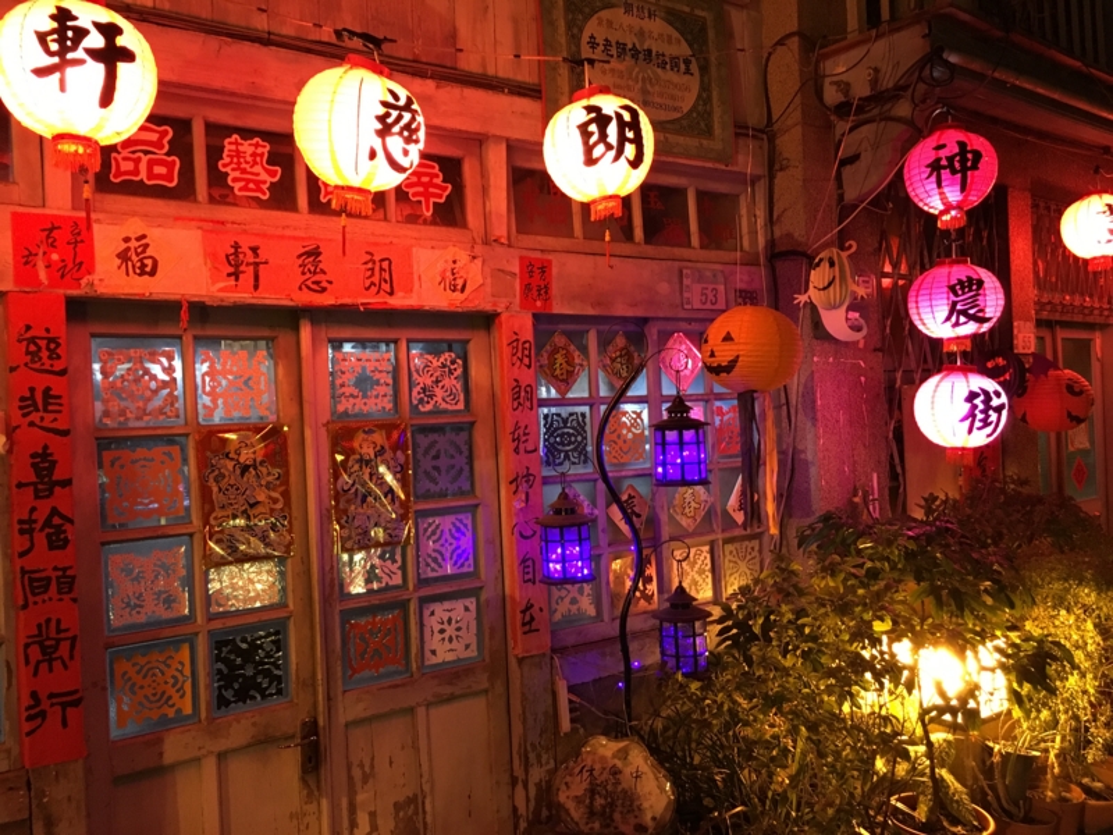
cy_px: 418
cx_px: 556
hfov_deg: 61.7
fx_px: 932
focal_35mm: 29
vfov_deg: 48.2
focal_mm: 4.15
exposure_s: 1/15
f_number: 2.2
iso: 200
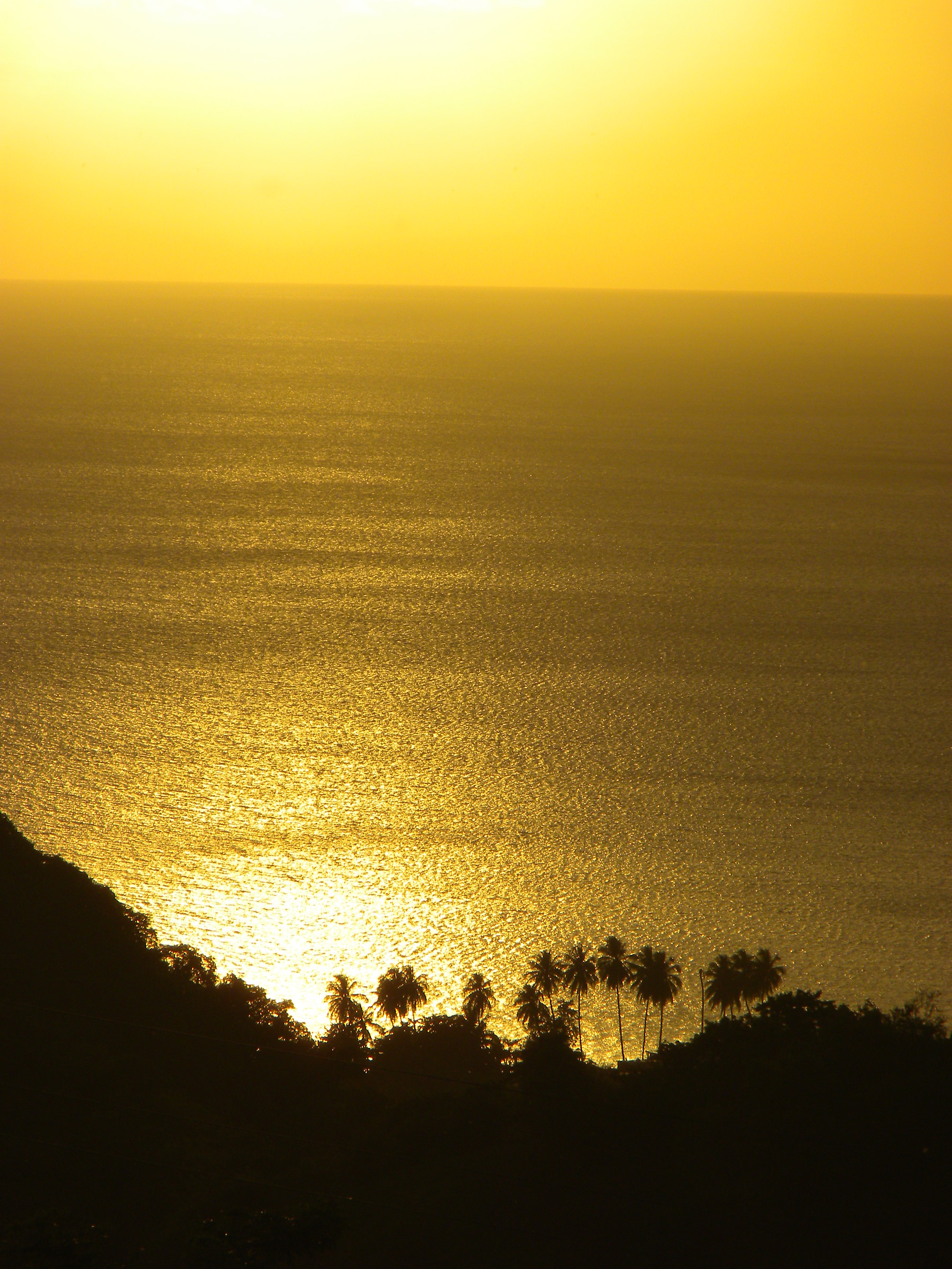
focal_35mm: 260
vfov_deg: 7.6
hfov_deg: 5.7
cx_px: 476
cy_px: 634
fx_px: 9534
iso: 64
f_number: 14
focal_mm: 46.2
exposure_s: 1/368
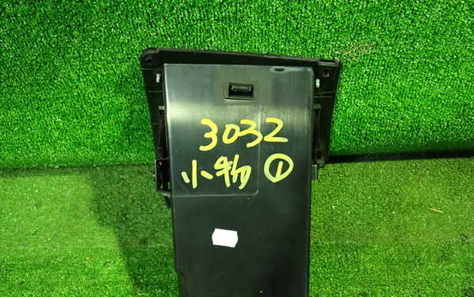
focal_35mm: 32
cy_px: 156
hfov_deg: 59.6
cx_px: 238
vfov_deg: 39.5
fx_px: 414
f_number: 2.3
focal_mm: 5.4
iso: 800
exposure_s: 1/25
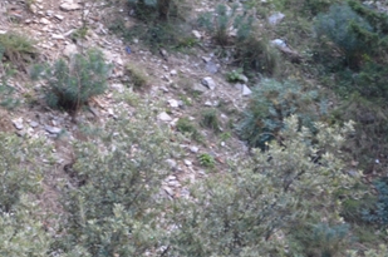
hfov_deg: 5.9
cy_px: -55
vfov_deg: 3.9
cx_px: 110
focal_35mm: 349
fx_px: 3756
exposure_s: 1/60
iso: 400
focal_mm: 90
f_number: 5.6
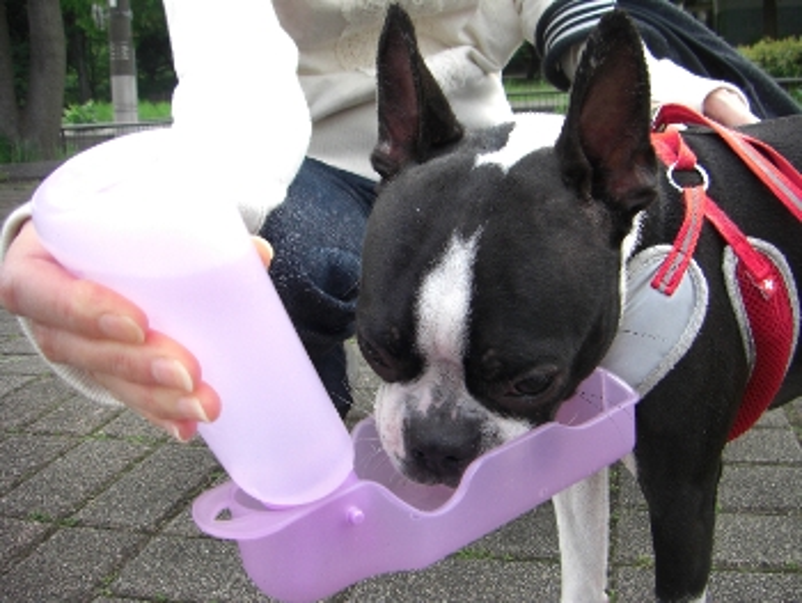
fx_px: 881
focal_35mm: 38
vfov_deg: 37.8
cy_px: 302
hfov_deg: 48.9
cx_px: 401
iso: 64
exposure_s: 1/125
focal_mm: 6.3
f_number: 3.4
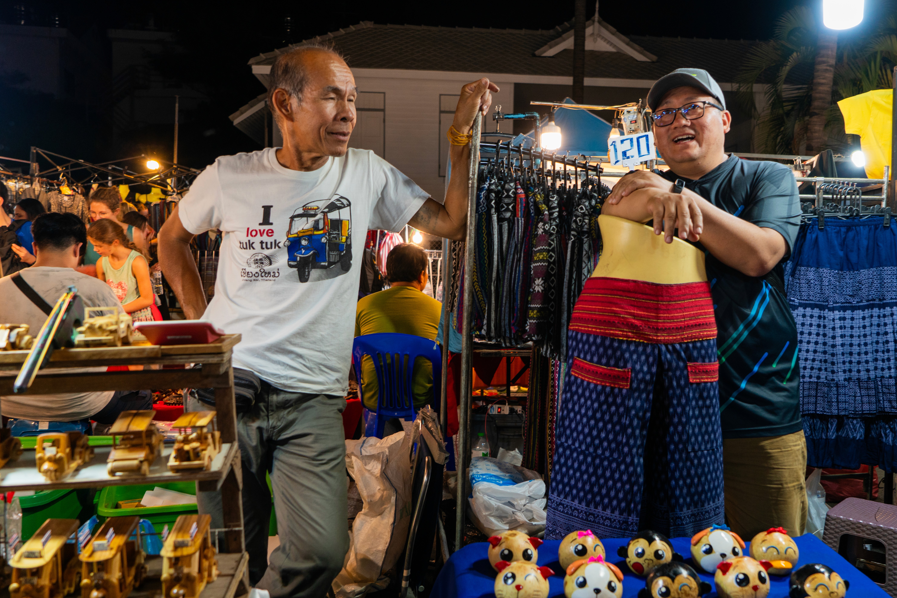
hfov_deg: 58.5
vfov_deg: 41.1
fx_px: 797
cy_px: 306
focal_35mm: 32
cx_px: 507
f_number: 4
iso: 640
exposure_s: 1/60
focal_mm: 24
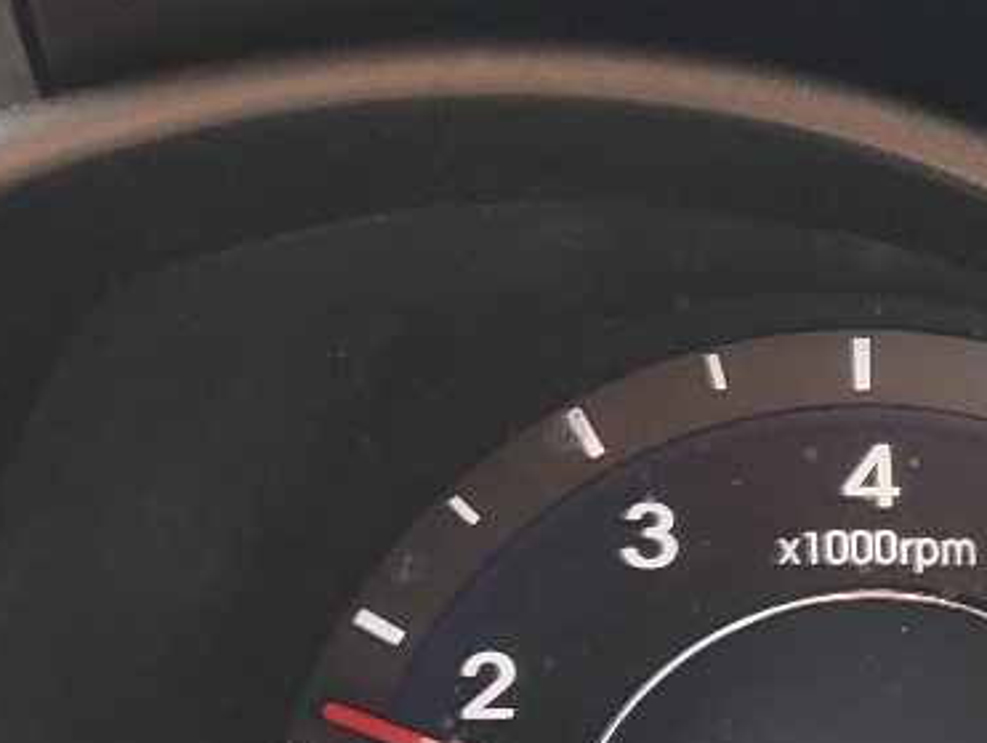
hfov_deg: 15.3
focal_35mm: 112
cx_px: 1732
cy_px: 485
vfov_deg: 13.2
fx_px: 3197
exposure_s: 1/175
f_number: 1.5
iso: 50
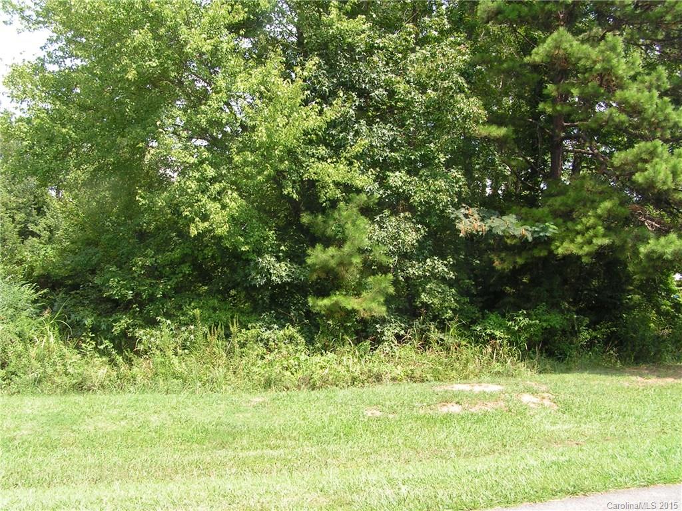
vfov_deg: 37.7
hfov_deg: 49.0
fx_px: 749
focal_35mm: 38
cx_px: 341
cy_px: 256
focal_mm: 6.3
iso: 50
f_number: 5.6
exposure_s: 1/80
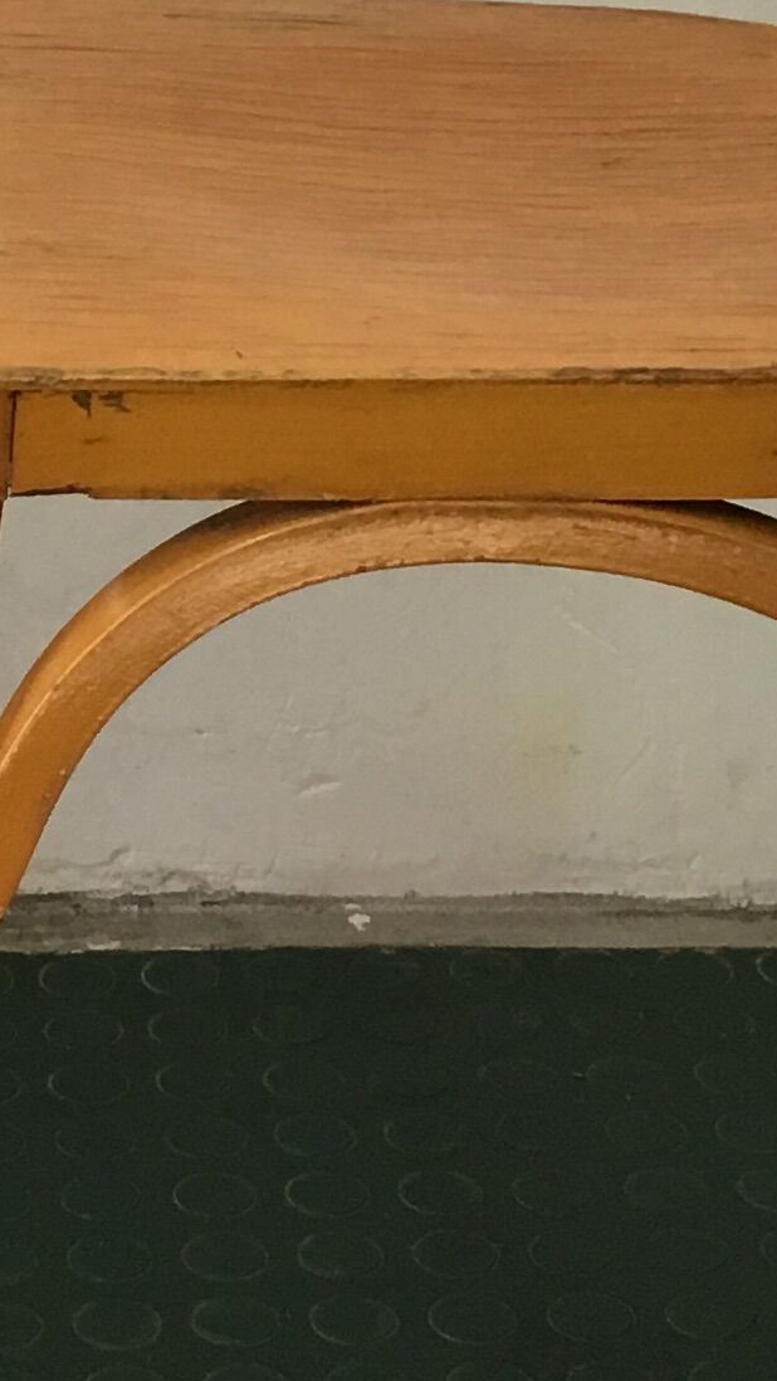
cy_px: 319
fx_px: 4247
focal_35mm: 116
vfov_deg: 18.3
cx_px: -170
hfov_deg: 10.3
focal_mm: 4.15
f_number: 2.2
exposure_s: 1/33
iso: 50
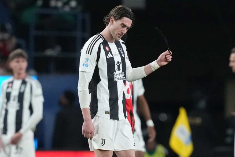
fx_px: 3916
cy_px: 78
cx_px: 118
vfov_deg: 2.3
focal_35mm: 600
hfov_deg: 3.4
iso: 3200
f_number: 3.5
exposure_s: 1/2000
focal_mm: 400
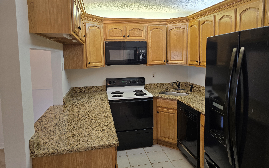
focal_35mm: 25
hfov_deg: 72.5
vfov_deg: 49.1
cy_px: 70
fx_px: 183
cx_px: 137
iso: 100
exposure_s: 1/120
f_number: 1.7
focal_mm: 6.3
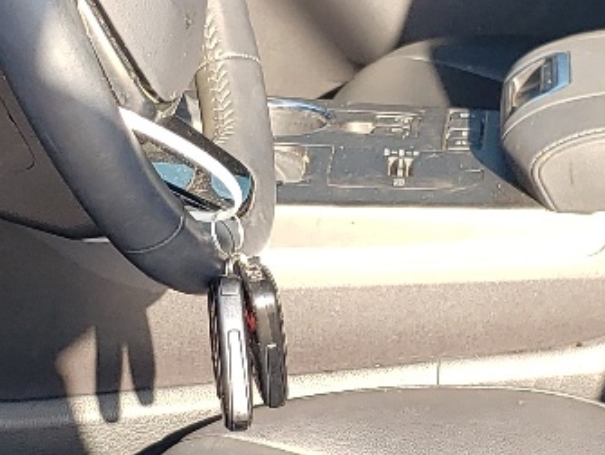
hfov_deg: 15.9
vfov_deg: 12.0
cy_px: 323
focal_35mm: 124
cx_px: 280
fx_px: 2170
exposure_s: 1/278
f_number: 1.5
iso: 50
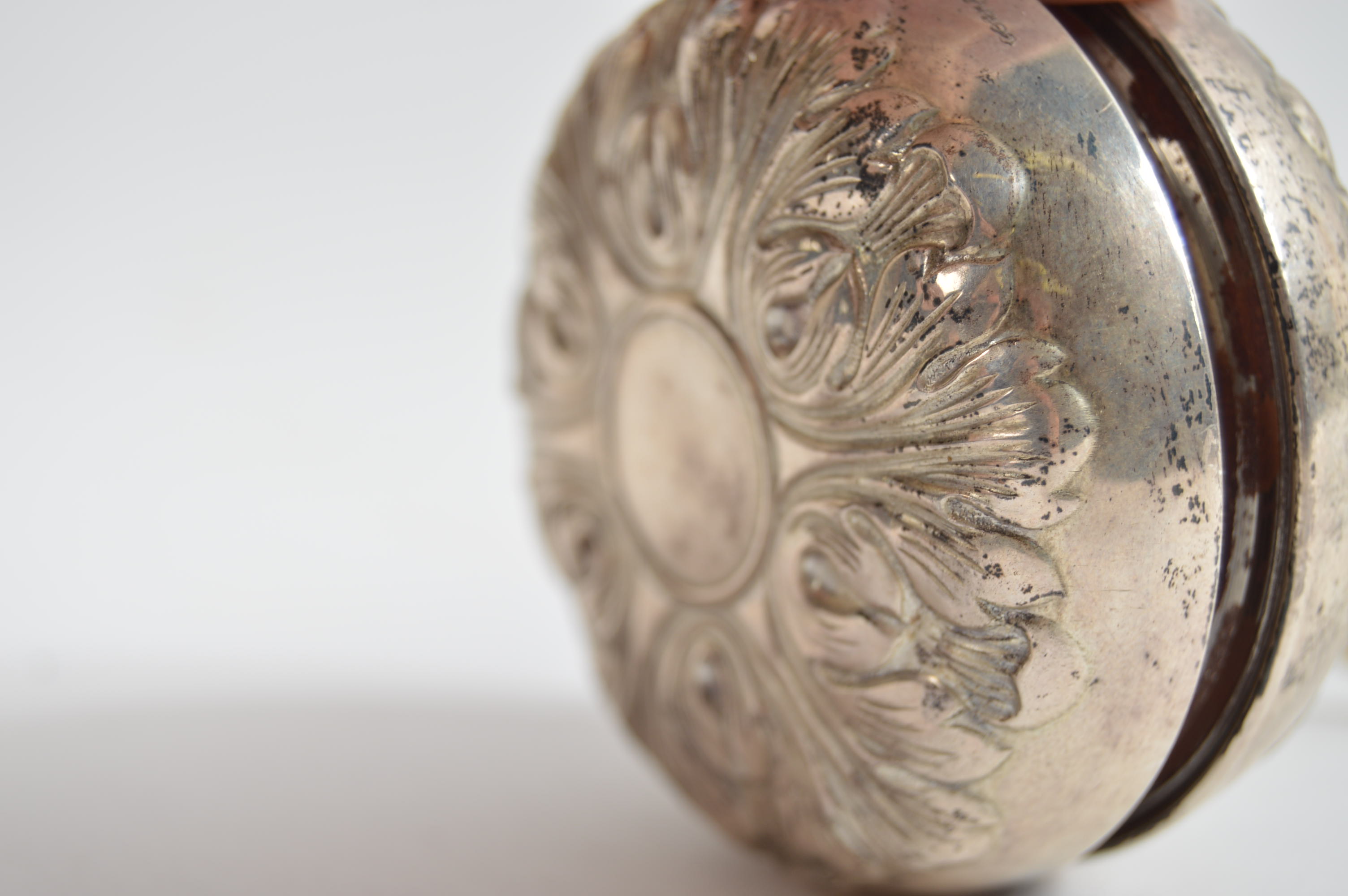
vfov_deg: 16.5
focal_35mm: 82
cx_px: 674
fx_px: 3086
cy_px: 448
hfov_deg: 24.6
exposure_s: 1/80
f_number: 7.1
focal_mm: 55
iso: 100
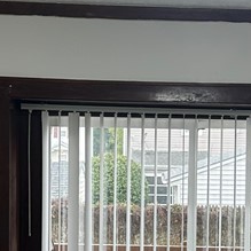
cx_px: 193
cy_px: 199
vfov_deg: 17.4
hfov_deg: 17.5
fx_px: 812
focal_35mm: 99
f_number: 1.78
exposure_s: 1/120
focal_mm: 6.86
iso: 100
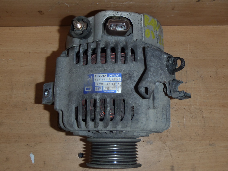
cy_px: 86
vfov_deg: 35.1
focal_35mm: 41
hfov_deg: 45.7
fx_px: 270
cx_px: 107
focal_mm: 6.83
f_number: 4.6
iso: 100
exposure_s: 1/40
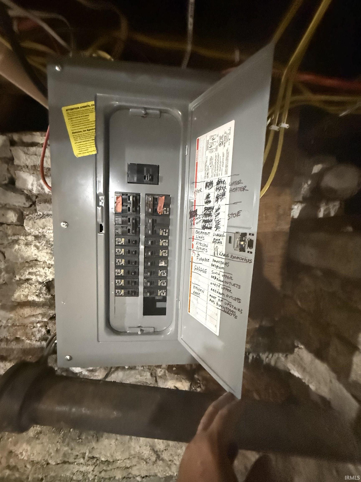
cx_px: 180
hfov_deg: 85.7
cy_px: 241
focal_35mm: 14
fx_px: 195
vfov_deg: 102.1
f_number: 2.2
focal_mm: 2.22
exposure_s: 1/24
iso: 2500
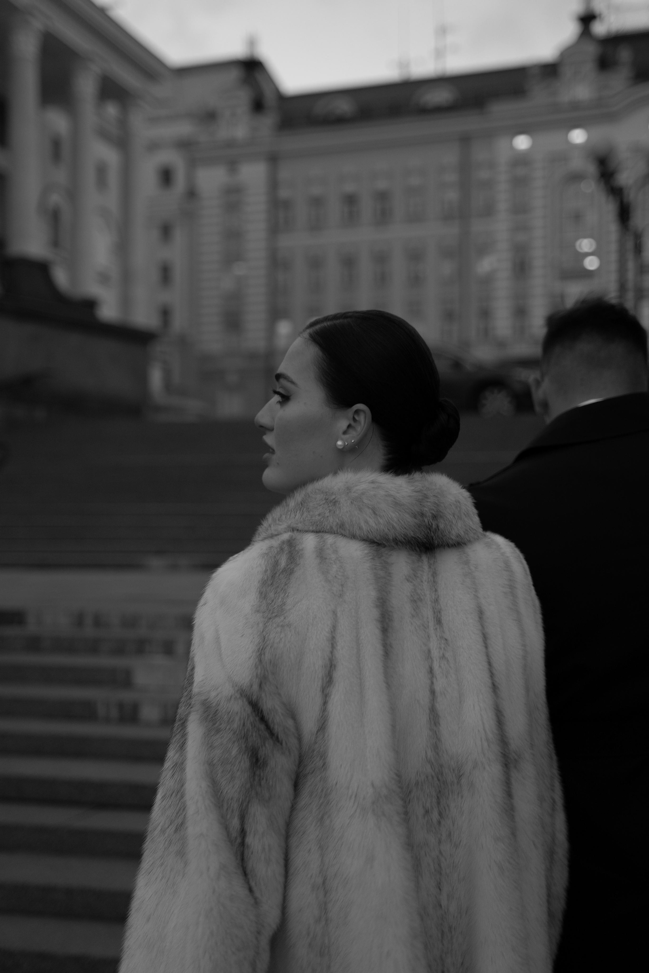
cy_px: 486
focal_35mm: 48
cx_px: 324
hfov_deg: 28.1
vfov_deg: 41.1
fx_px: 1298
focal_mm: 48
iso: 320
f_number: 2.8
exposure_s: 1/200
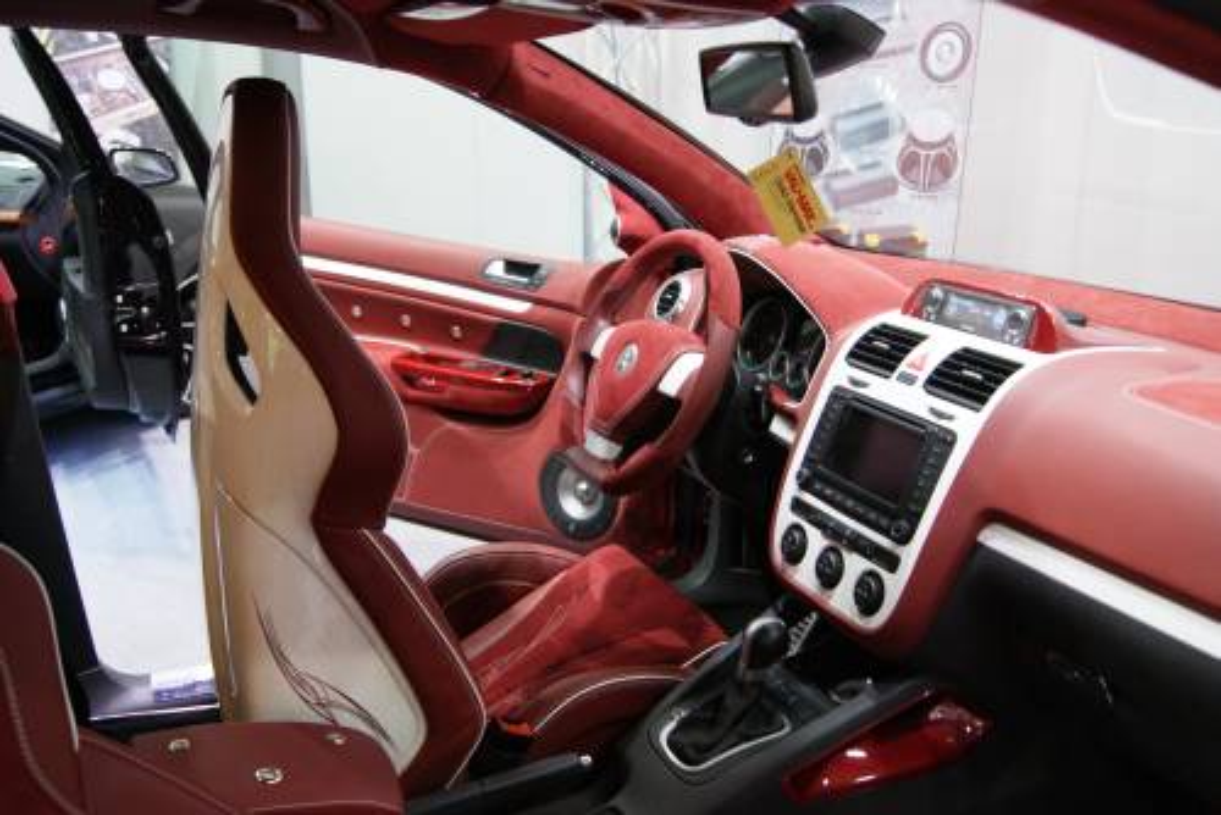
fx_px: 1018
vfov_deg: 43.7
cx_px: 610
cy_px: 408
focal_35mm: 30
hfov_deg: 61.9
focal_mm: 20
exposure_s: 1/10
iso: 400
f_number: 4
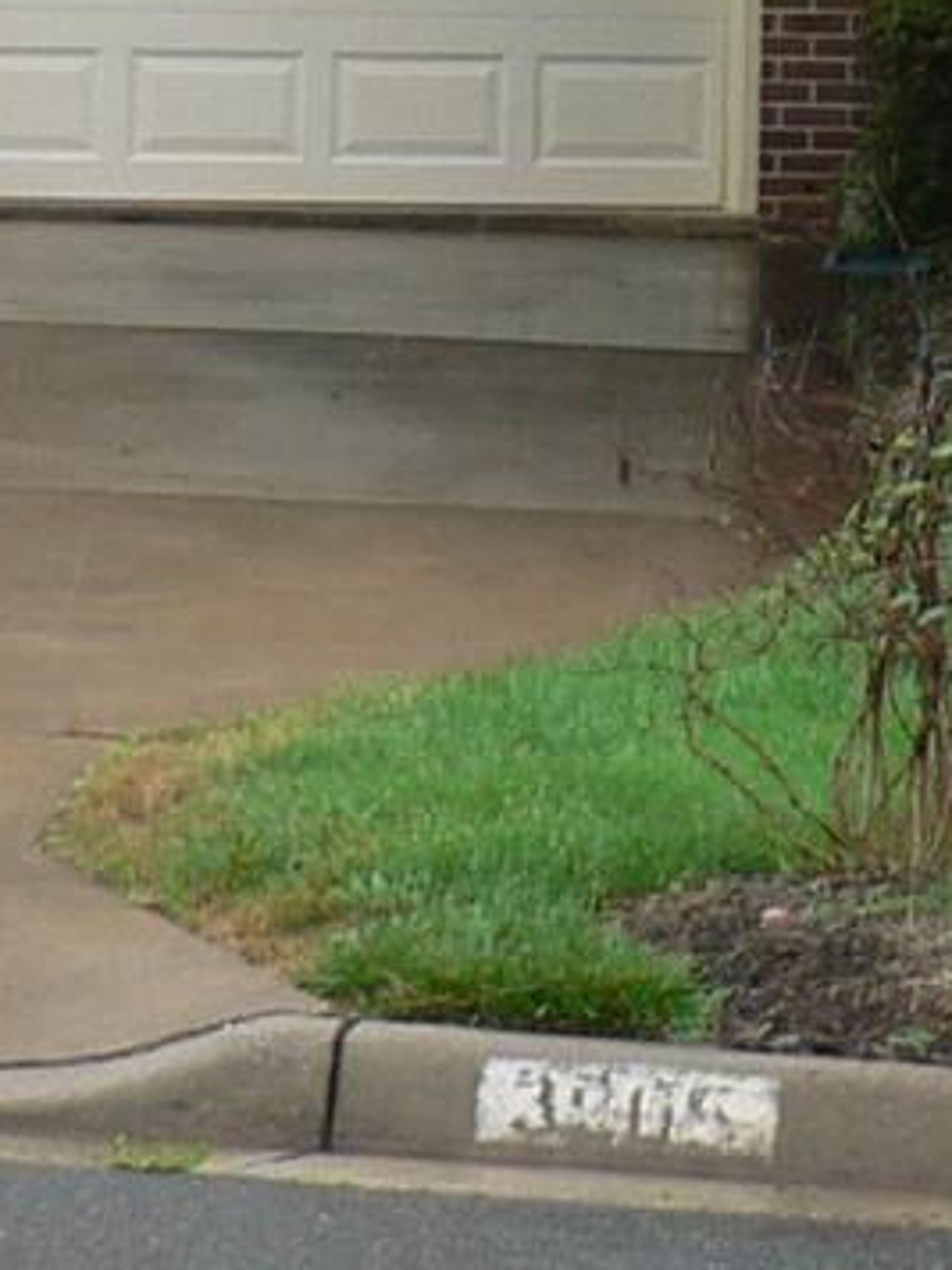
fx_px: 7590
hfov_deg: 7.1
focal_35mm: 207
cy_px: -557
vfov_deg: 9.3
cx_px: 1102
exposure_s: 1/160
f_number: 4
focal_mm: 6
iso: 80
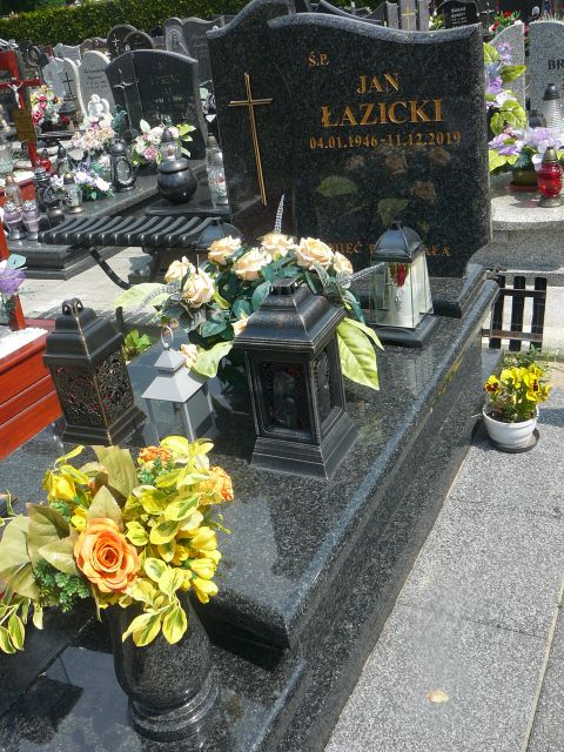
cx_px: 282
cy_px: 376
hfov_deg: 40.7
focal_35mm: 35
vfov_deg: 52.6
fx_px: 760
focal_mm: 5.2
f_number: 5
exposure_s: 1/400
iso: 80
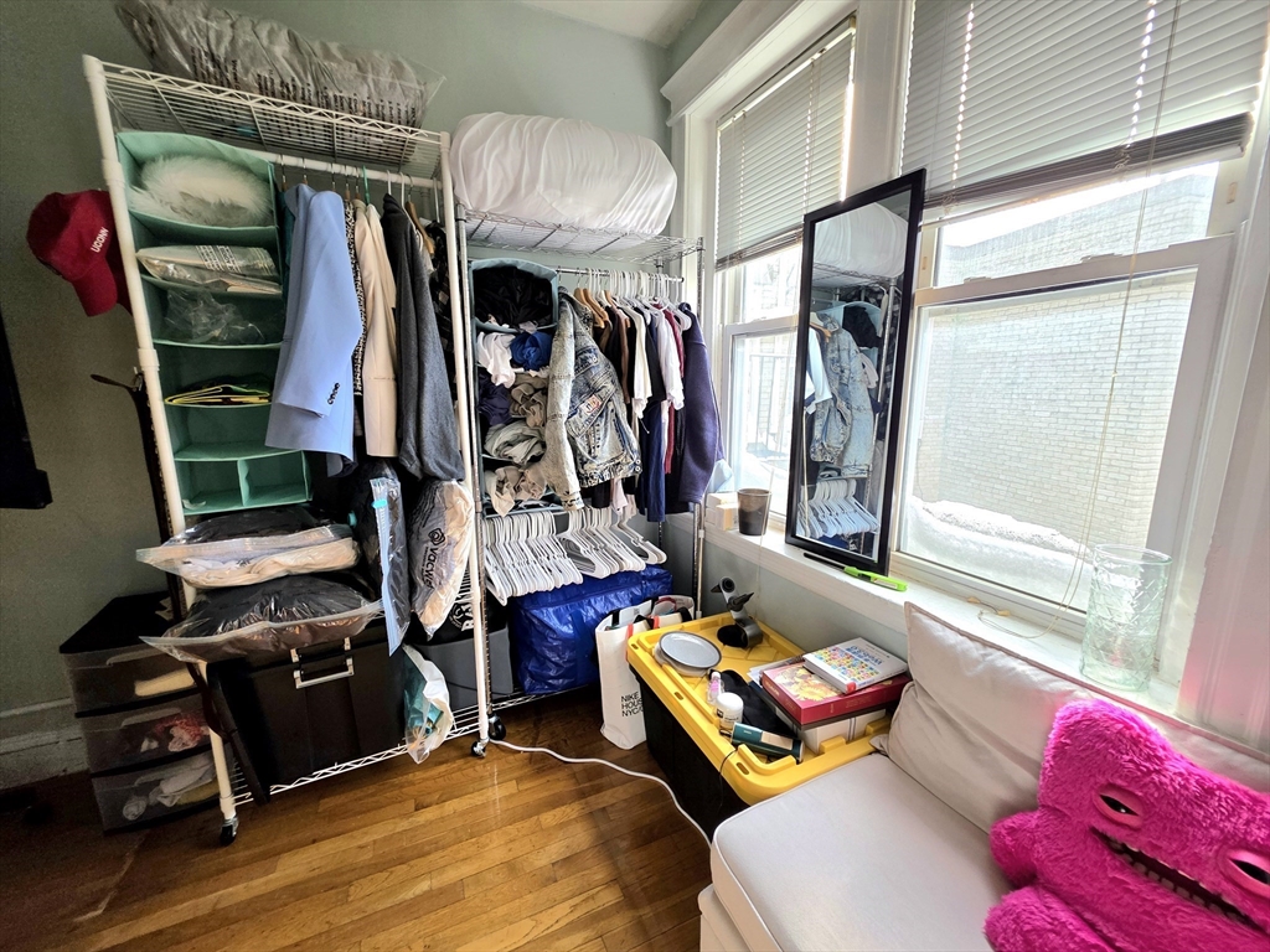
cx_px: 635
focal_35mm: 13
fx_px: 477
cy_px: 476
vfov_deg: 89.9
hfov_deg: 106.2
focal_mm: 2.2
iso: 40
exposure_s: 1/120
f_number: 1.9
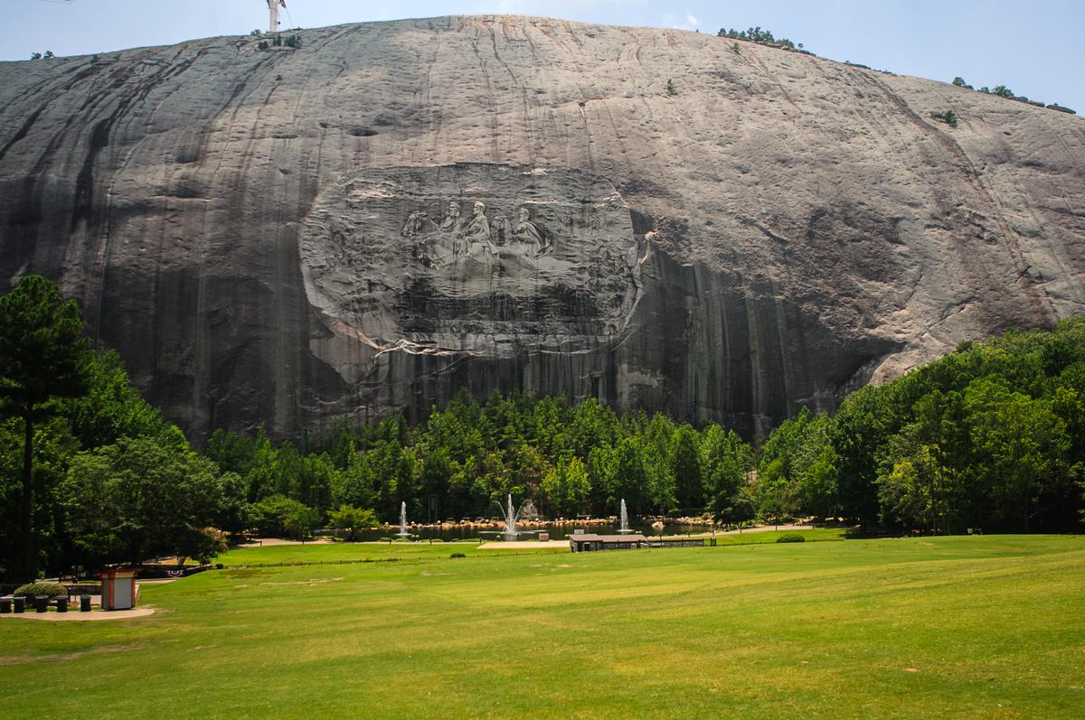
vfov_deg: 36.8
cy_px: 360
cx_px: 542
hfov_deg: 53.2
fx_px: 1084
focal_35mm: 36
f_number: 2.8
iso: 100
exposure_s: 1/1250
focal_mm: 24
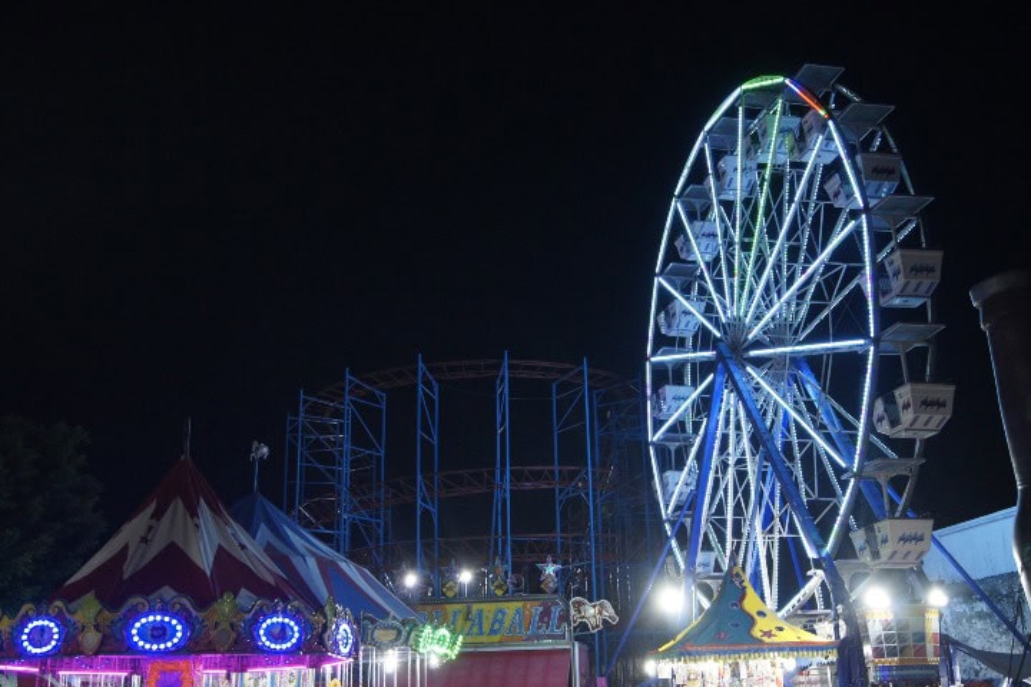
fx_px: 1031
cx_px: 516
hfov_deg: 53.1
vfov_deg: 36.9
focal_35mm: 36
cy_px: 344
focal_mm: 24
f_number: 5.6
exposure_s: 1/60
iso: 1600
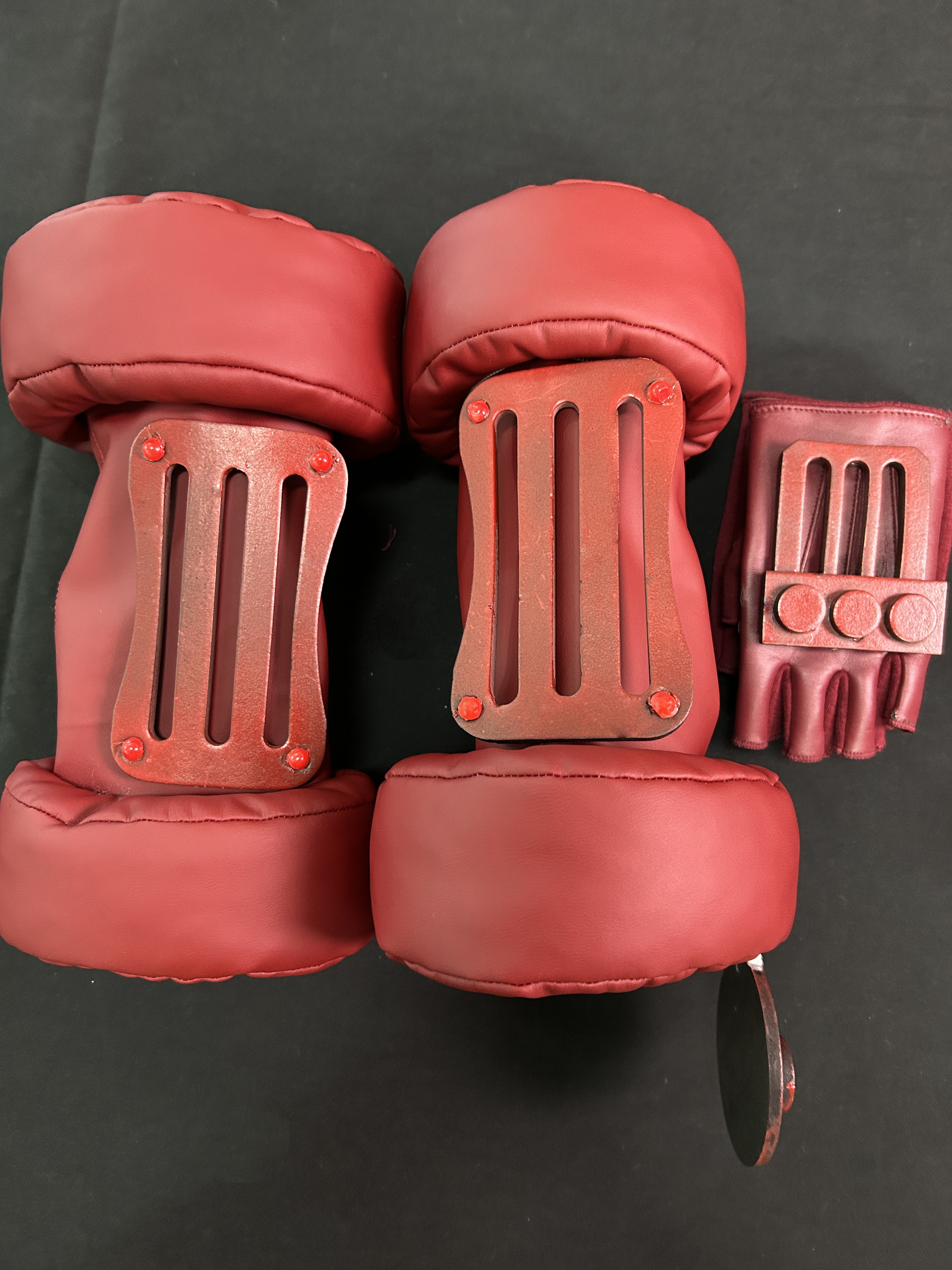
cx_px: 476
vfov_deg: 67.3
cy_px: 635
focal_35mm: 26
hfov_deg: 53.1
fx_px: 953
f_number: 1.5
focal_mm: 5.7
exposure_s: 1/50
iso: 400
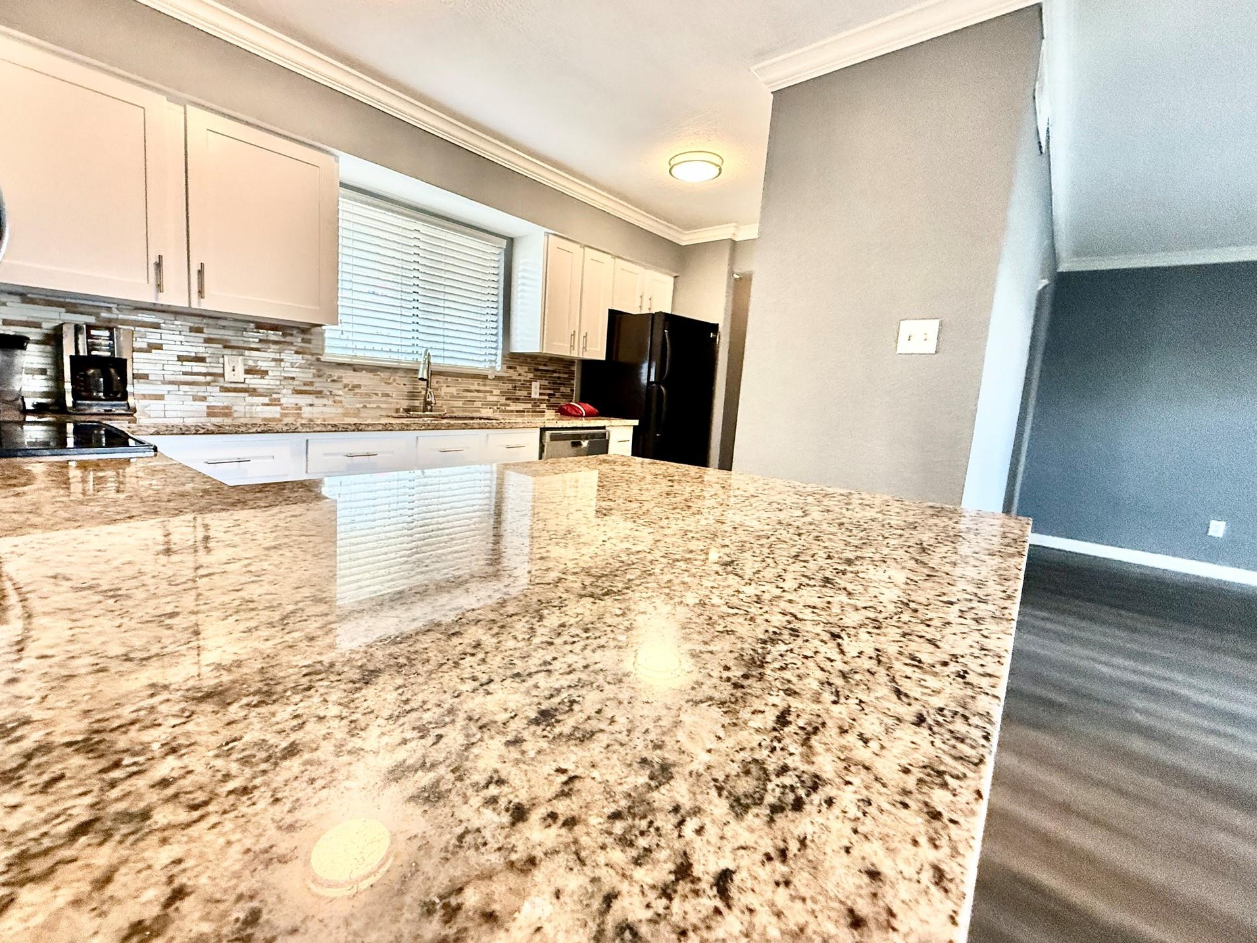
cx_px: 591
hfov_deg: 98.0
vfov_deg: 81.7
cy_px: 452
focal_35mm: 15
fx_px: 545
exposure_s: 1/120
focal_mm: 2.22
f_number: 2.2
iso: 320
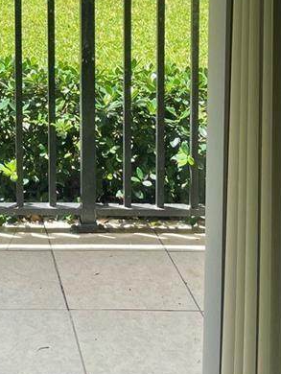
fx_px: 865
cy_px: -96
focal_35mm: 80
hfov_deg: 17.3
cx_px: -88
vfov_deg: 22.2
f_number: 1.6
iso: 32
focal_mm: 4.2
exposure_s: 1/1006
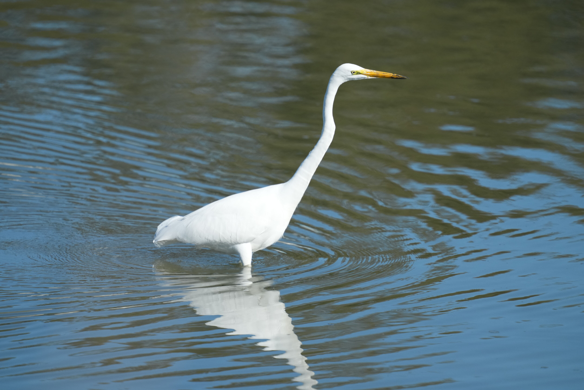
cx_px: 292
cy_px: 195
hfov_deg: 3.4
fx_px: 9733
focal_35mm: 600
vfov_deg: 2.3
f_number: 5.6
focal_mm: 600
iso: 640
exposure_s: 1/2500
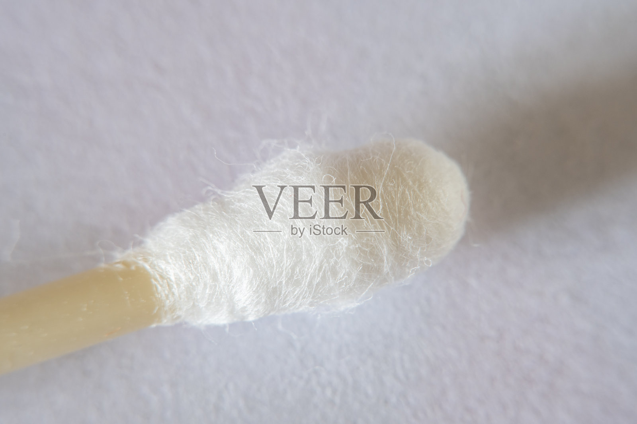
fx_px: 2247
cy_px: 212
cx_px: 318
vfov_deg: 10.8
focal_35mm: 127
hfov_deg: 16.1
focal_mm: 85
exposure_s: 4
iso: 100
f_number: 22
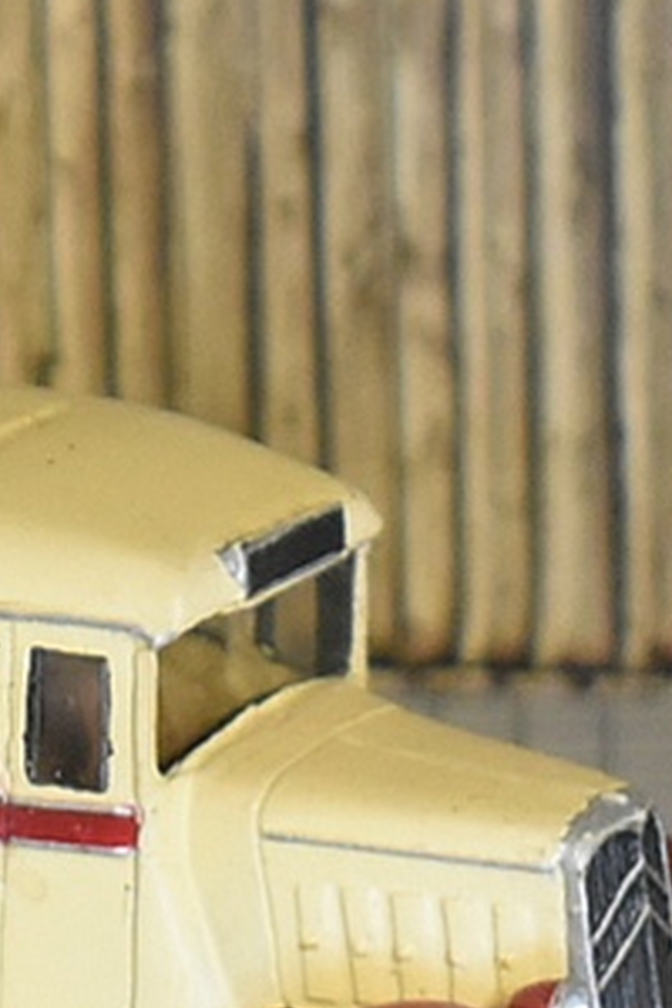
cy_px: 665
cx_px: -144
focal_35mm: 168
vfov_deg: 12.2
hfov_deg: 8.1
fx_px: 4704
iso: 1800
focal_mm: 42
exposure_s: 1/60
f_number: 5
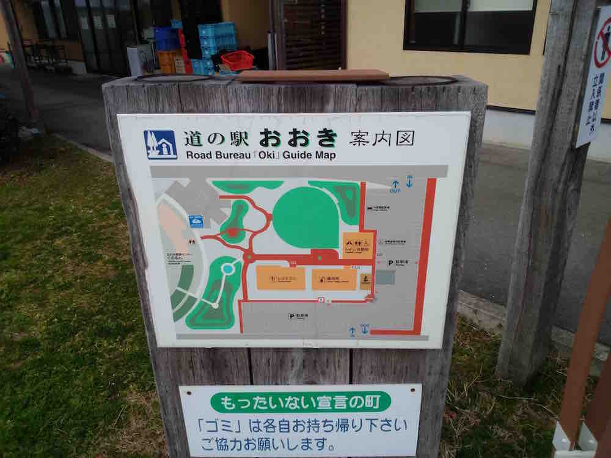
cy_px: 229
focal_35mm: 27
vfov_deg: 51.4
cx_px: 306
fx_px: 477
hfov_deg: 65.3
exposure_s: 1/1543
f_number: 2.4
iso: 40
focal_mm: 2.87
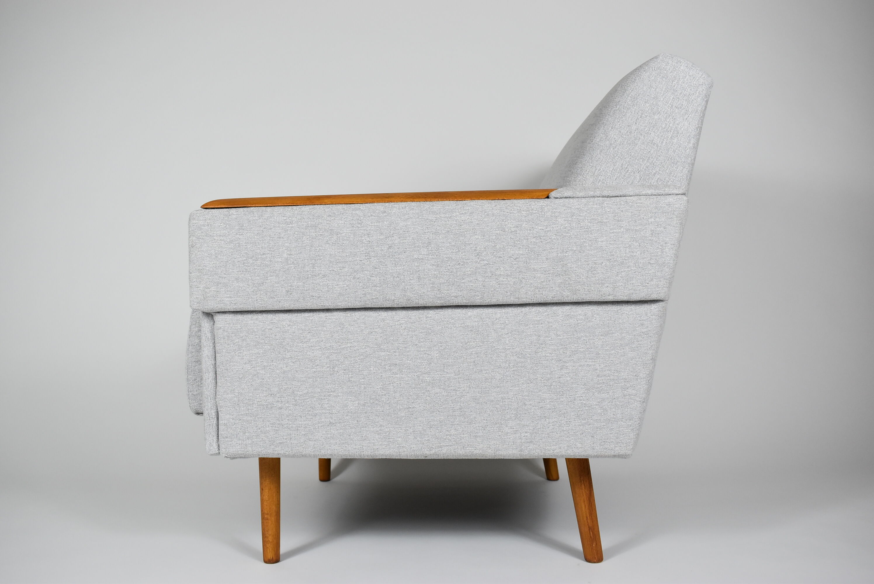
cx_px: 437
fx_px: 765
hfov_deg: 59.5
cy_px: 292
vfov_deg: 41.8
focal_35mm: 32
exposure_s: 1/125
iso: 800
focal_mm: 21
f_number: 5.6
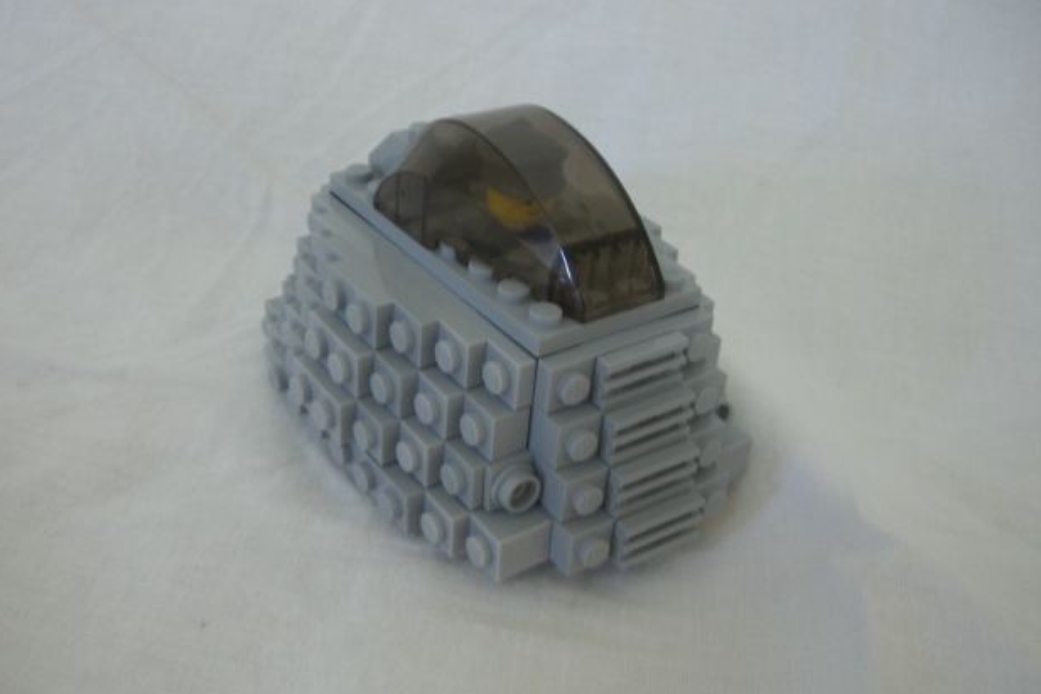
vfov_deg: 32.6
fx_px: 1185
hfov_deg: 47.4
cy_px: 375
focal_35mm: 41
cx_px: 503
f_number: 2.7
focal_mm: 6.2
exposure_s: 1/20
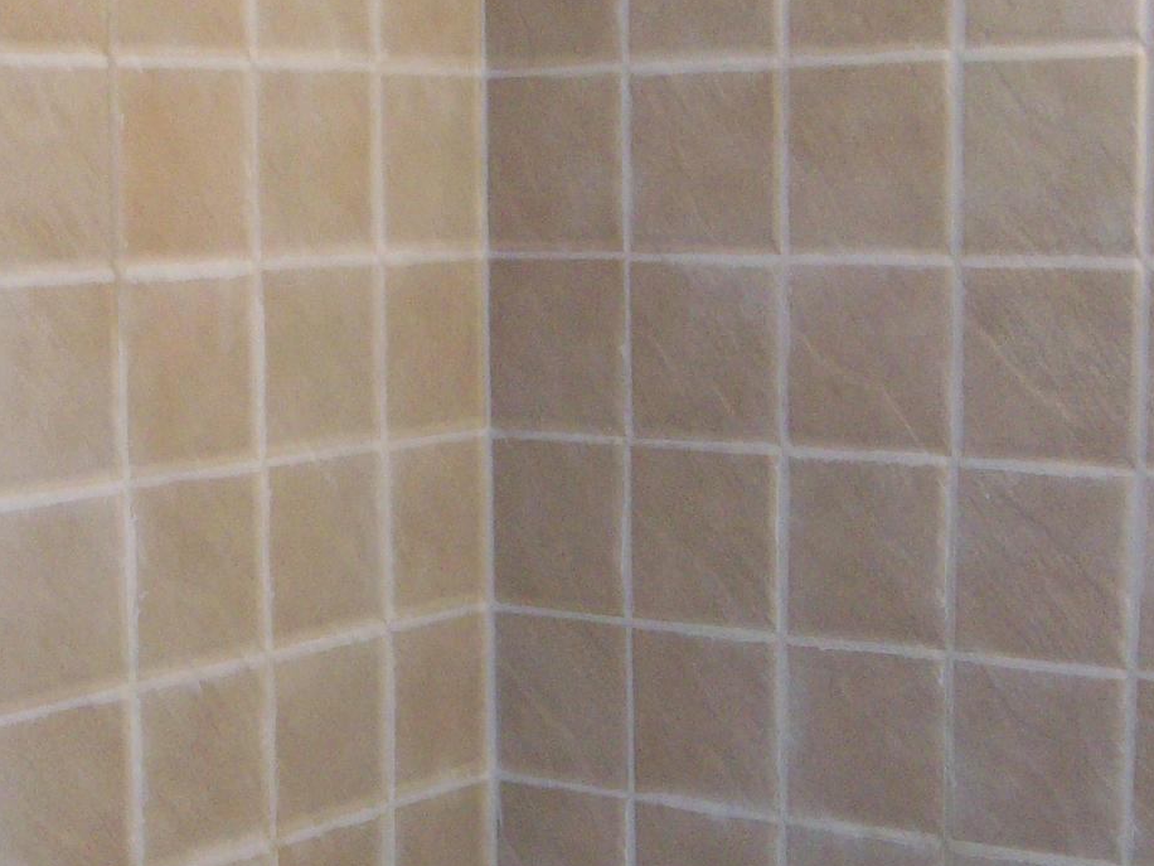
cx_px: 582
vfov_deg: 19.2
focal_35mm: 76
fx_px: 2534
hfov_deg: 25.7
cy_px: 698
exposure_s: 1/60
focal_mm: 5.7
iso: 160
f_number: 2.8
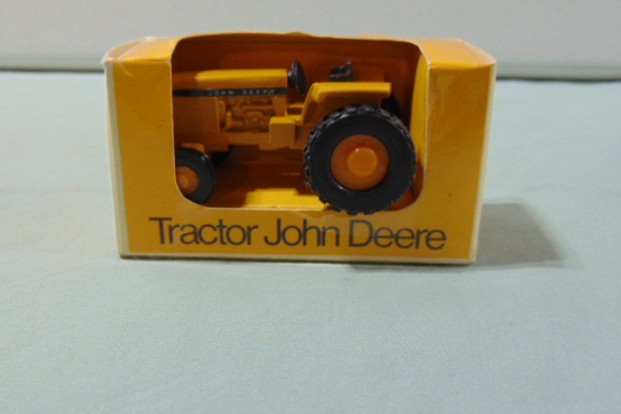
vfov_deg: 38.9
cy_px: 202
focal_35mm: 34
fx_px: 586
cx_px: 285
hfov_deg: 55.7
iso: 100
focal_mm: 5.4
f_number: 3.1
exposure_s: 1/30
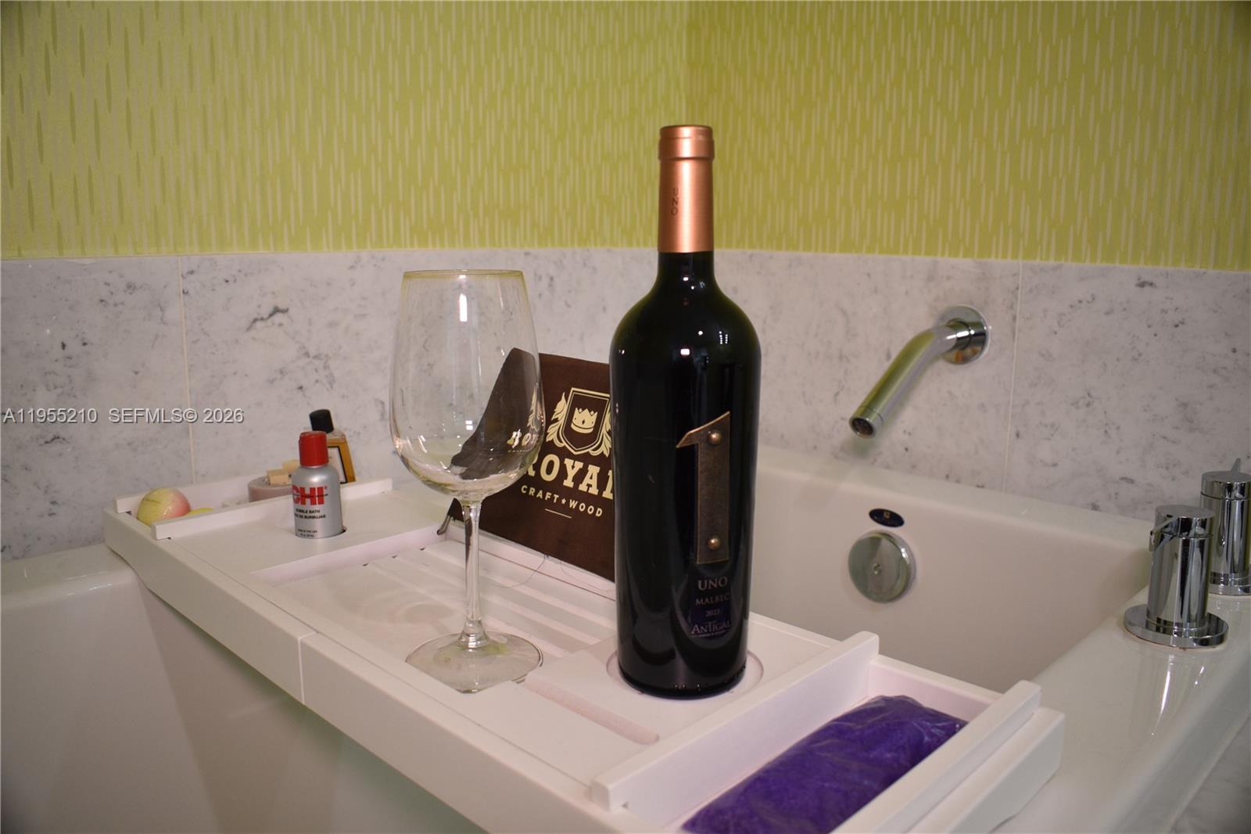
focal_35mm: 27
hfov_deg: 67.4
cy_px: 417
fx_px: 938
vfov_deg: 47.9
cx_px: 626
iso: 400
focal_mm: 18
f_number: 4.5
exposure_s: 1/80
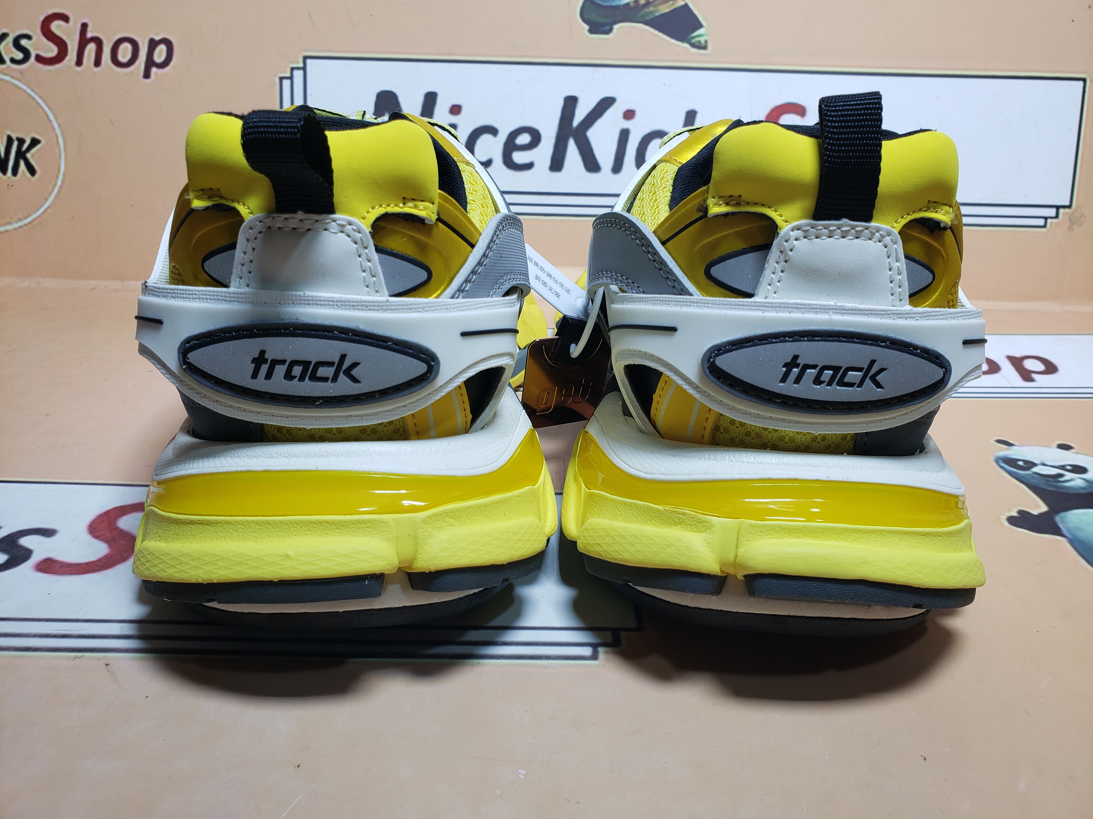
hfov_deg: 67.3
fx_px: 821
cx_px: 546
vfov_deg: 53.1
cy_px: 410
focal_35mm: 26
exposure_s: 1/227
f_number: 2.4
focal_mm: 4.3
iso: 50
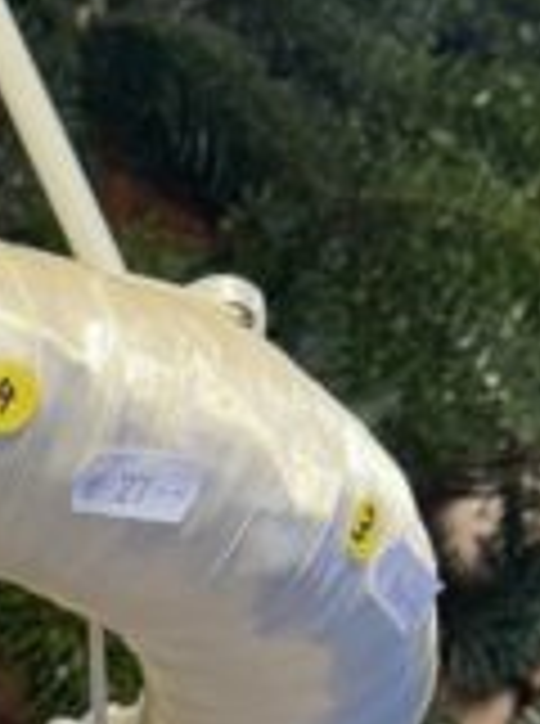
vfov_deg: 12.3
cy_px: 1097
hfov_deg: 9.1
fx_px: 3195
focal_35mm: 153
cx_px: -504
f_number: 1.78
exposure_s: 1/121
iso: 64
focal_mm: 6.76
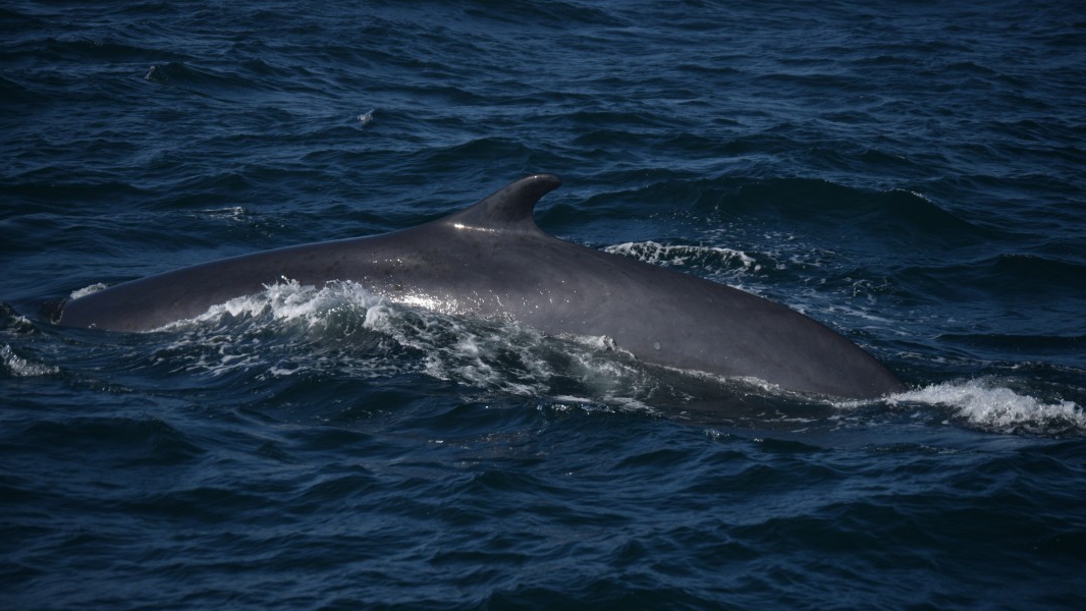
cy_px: 352
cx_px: 547
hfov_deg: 11.3
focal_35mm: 191
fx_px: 5501
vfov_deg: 6.4
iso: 200
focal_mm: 120
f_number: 4.8
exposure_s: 1/4000
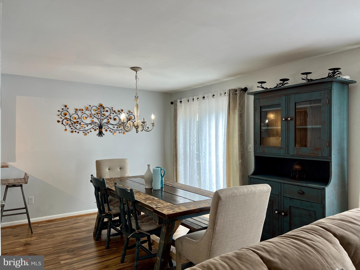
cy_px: 135
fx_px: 270
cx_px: 180
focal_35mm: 26
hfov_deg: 67.3
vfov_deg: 53.1
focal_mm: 5.7
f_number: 1.5
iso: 100
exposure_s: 1/120
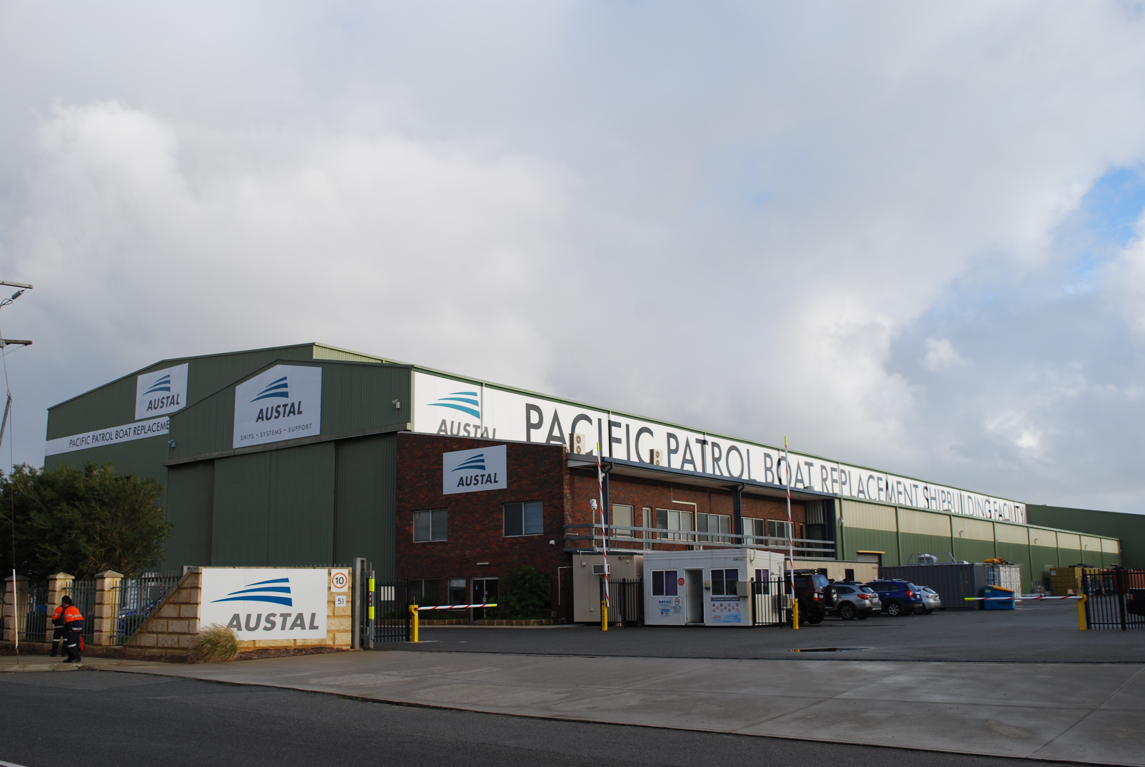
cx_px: 572
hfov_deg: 57.2
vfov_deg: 40.1
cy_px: 384
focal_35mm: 33
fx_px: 1051
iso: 100
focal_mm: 22
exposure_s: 1/160
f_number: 6.3
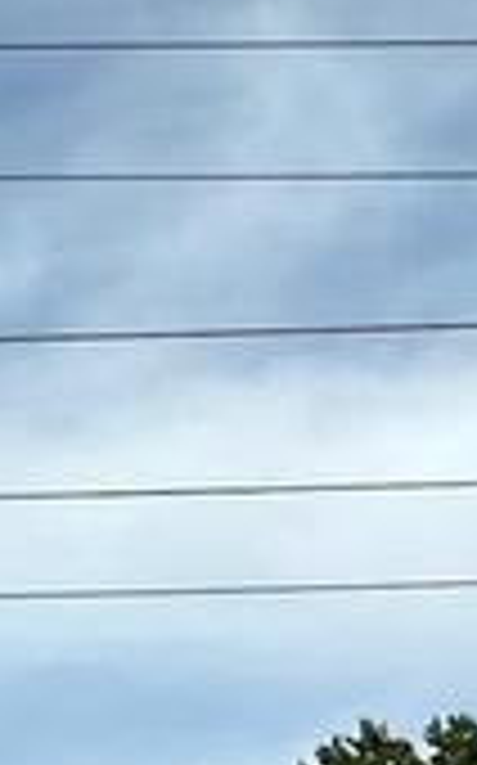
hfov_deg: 8.8
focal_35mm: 126
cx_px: 1359
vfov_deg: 13.7
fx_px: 2625
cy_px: 1602
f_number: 2.2
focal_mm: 2.22
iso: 40
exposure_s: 1/2212
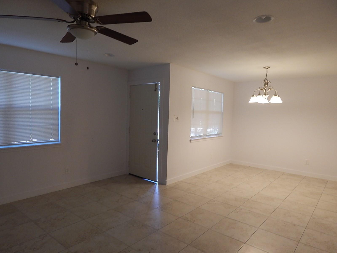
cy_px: 126
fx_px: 224
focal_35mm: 23
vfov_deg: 58.9
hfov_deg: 73.9
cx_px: 168
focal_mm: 4
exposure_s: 1/30
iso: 160
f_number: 3
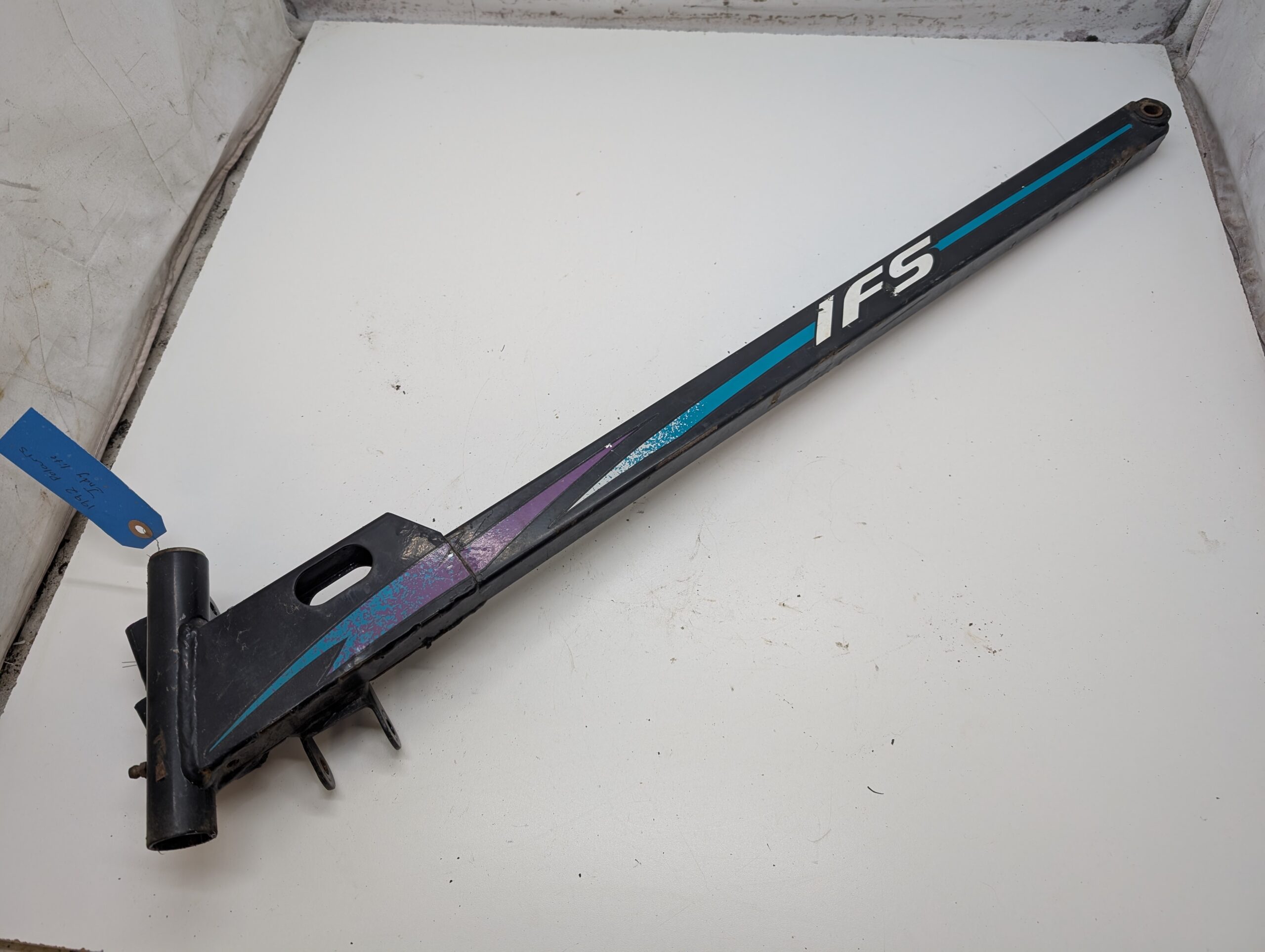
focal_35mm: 24
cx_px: 632
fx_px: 878
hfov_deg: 71.5
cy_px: 476
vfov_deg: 56.9
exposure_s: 1/42.7
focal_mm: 6.9
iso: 34
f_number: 1.68
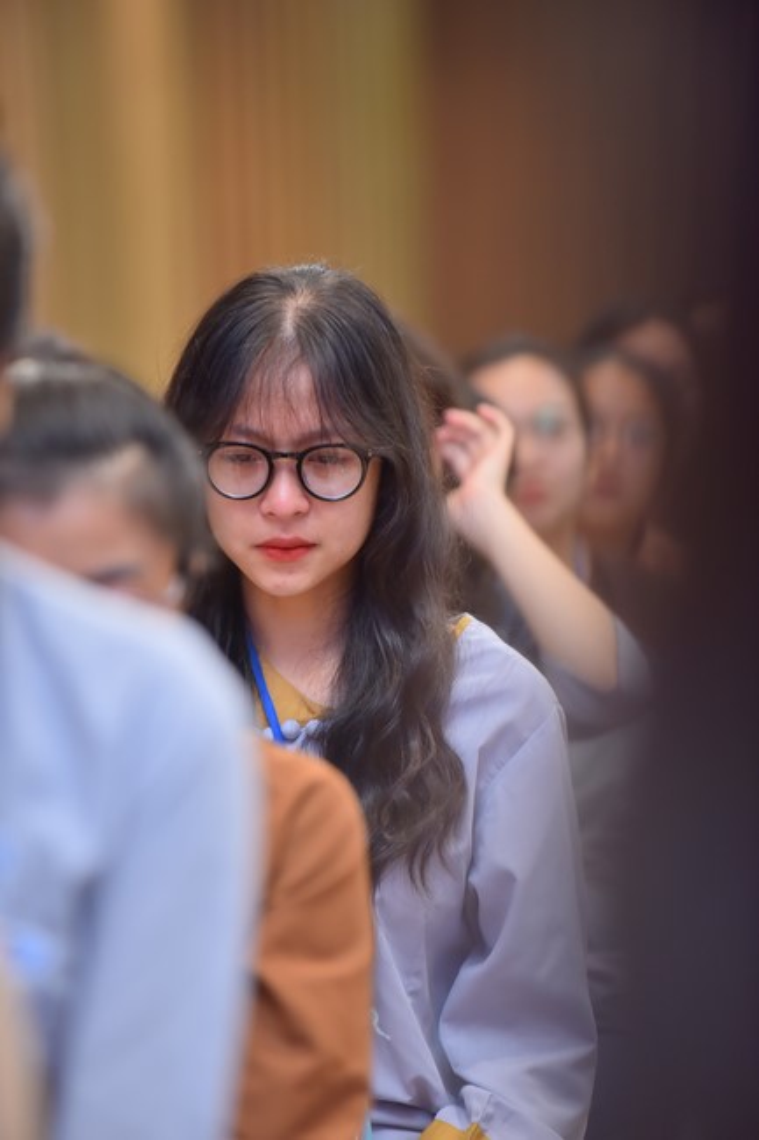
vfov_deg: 10.3
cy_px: 570
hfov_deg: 6.9
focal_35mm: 200
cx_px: 380
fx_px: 6328
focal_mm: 200
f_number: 2.8
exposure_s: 1/80
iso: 1000
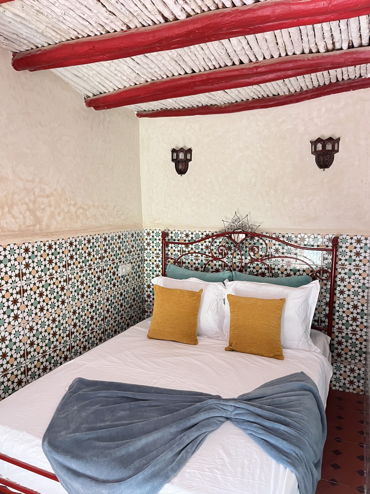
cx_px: 185
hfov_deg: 53.1
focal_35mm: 26
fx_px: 371
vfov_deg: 67.3
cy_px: 247
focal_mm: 5.1
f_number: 1.6
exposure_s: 1/30
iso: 800
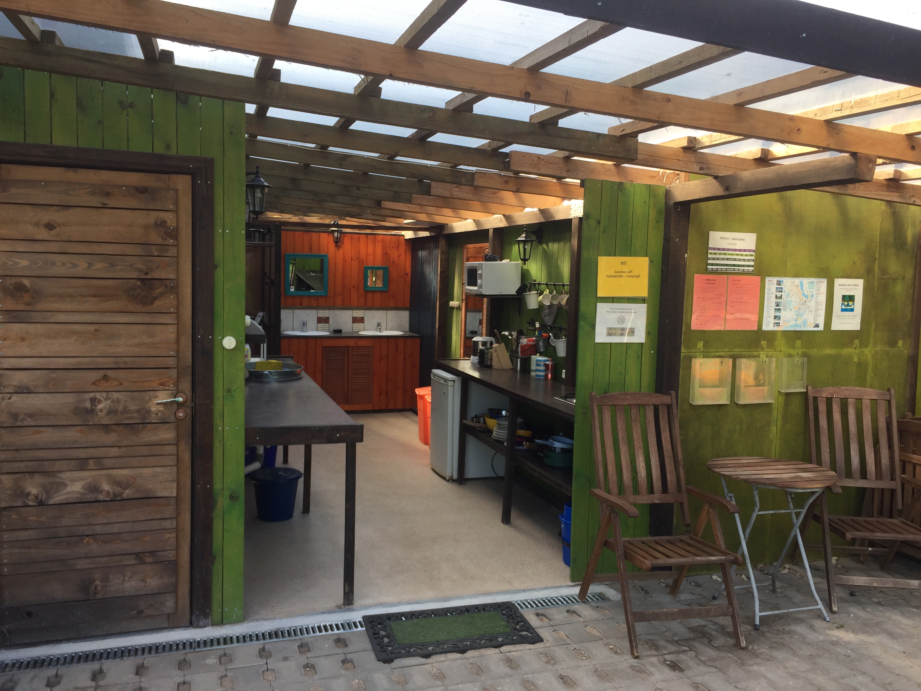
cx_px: 460
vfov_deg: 48.2
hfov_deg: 61.7
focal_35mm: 29
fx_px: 772
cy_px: 346
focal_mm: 4.15
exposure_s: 1/335
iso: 32
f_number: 2.2
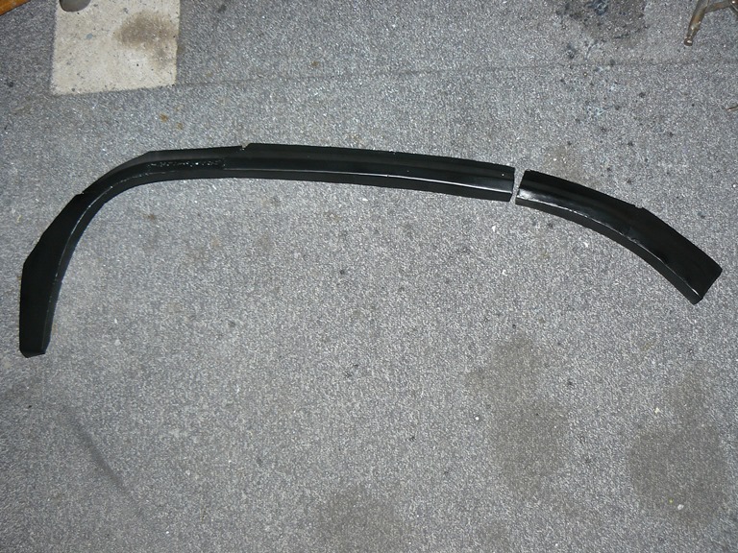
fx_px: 768
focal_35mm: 36
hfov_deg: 51.4
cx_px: 369
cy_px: 276
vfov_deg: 39.7
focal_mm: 6
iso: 100
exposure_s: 1/30
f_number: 2.8
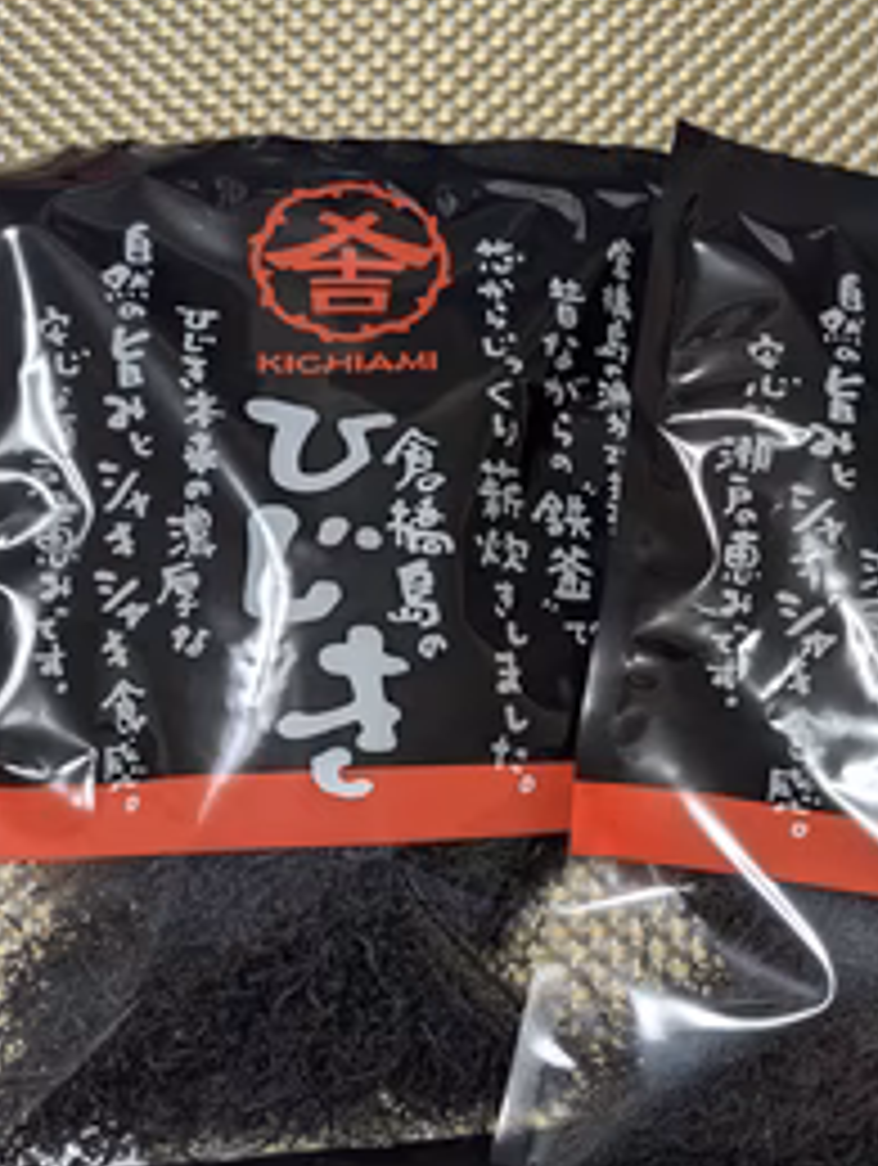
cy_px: 639
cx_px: 644
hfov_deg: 37.9
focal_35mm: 37
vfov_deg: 50.0
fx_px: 1248
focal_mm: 6.81
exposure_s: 1/50
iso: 72
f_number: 1.85
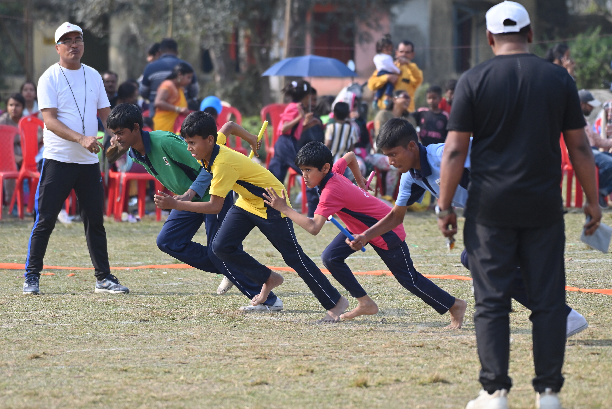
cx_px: 306
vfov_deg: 5.3
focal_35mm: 260
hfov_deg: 7.9
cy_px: 204
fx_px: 4421
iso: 500
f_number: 5.6
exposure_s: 1/1600
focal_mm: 260
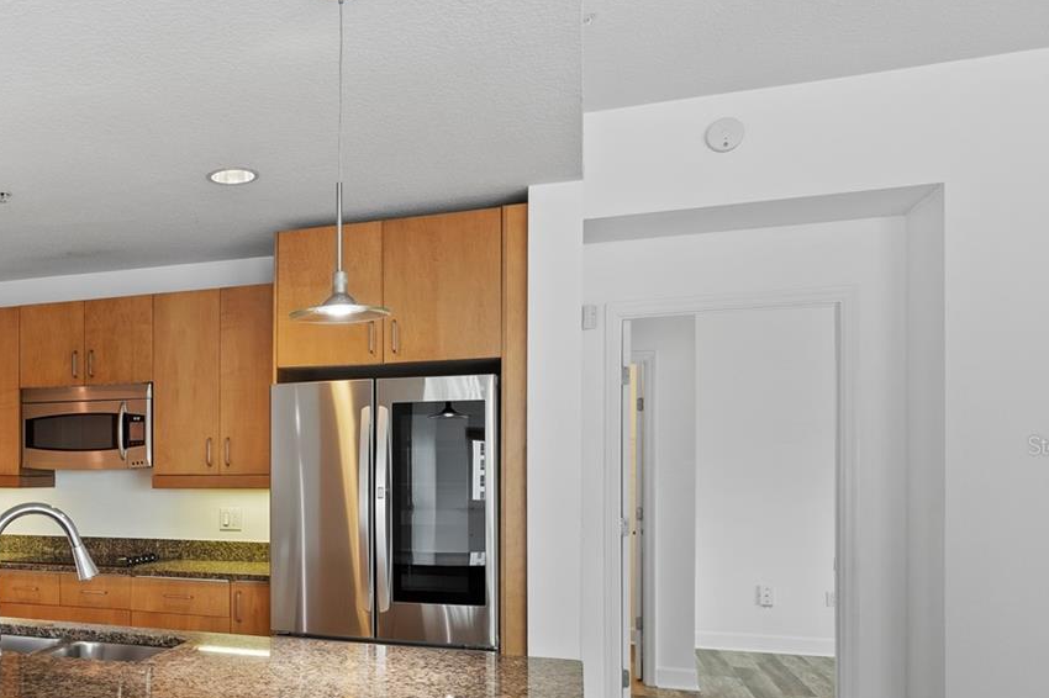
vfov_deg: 40.7
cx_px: 151
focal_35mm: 32
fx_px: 932
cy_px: 445
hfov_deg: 53.1
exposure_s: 1/2
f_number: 7.1
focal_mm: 11.4
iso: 320
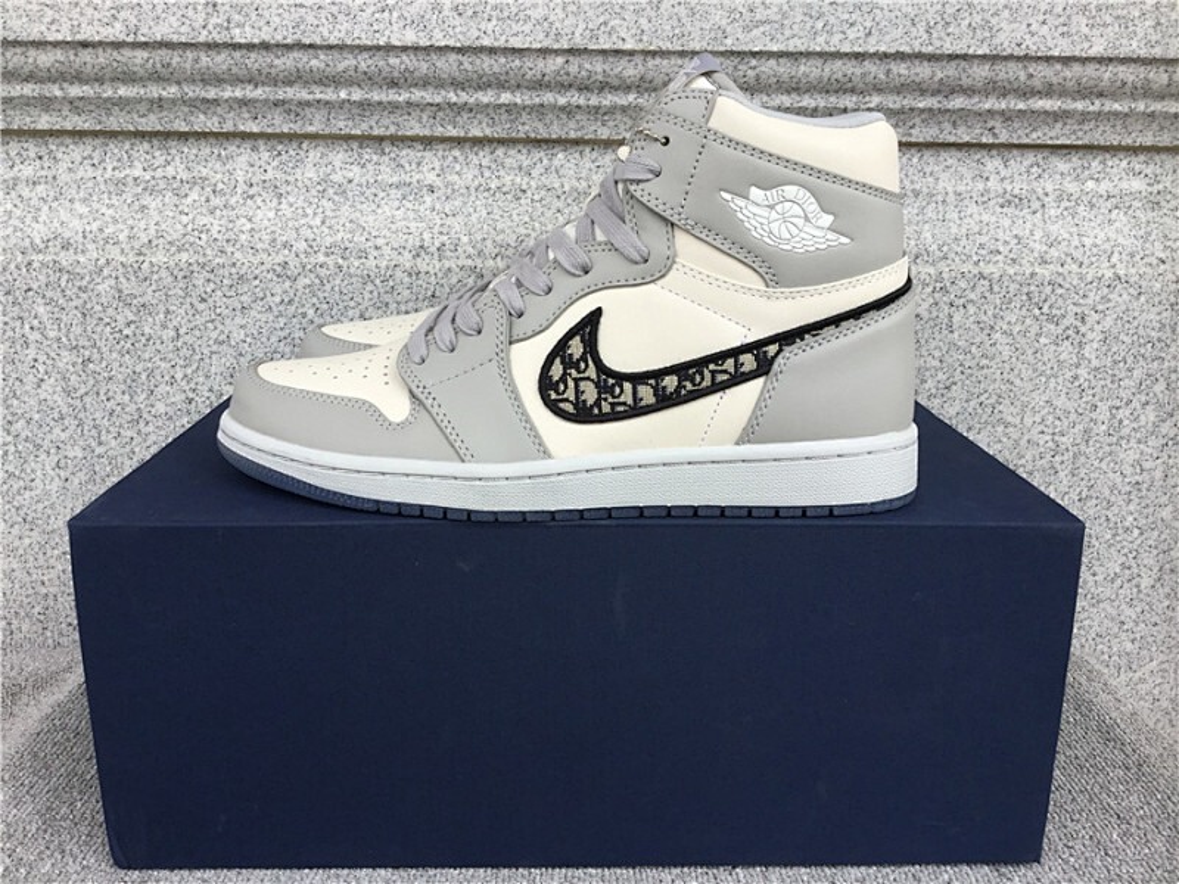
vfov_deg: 45.4
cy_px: 442
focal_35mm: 31
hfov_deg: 58.4
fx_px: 1056
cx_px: 590
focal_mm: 3.3
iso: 25
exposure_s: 1/252
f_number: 2.4
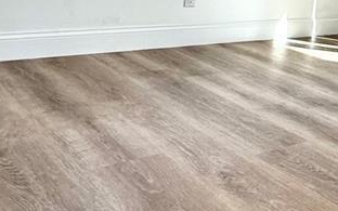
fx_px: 525
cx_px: 445
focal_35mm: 57
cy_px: -96
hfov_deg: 28.8
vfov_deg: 20.0
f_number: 2.2
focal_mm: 2.22
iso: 40
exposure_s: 1/186
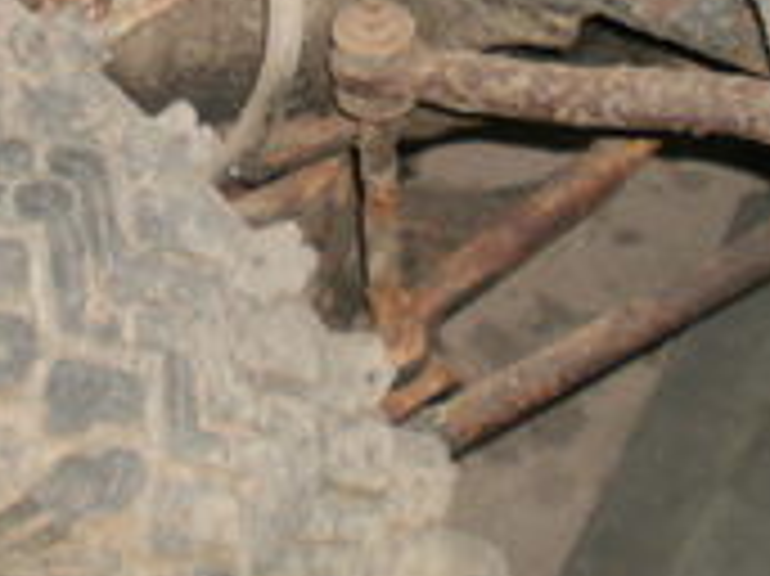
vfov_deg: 10.7
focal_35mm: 135
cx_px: 194
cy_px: -216
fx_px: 3001
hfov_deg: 14.6
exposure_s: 1/30
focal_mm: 6.3
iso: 125
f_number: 3.1
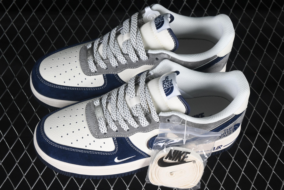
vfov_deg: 18.2
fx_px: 592
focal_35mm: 75
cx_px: 142
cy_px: 95
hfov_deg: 27.0
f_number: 6.3
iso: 160
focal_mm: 50
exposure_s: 1/60
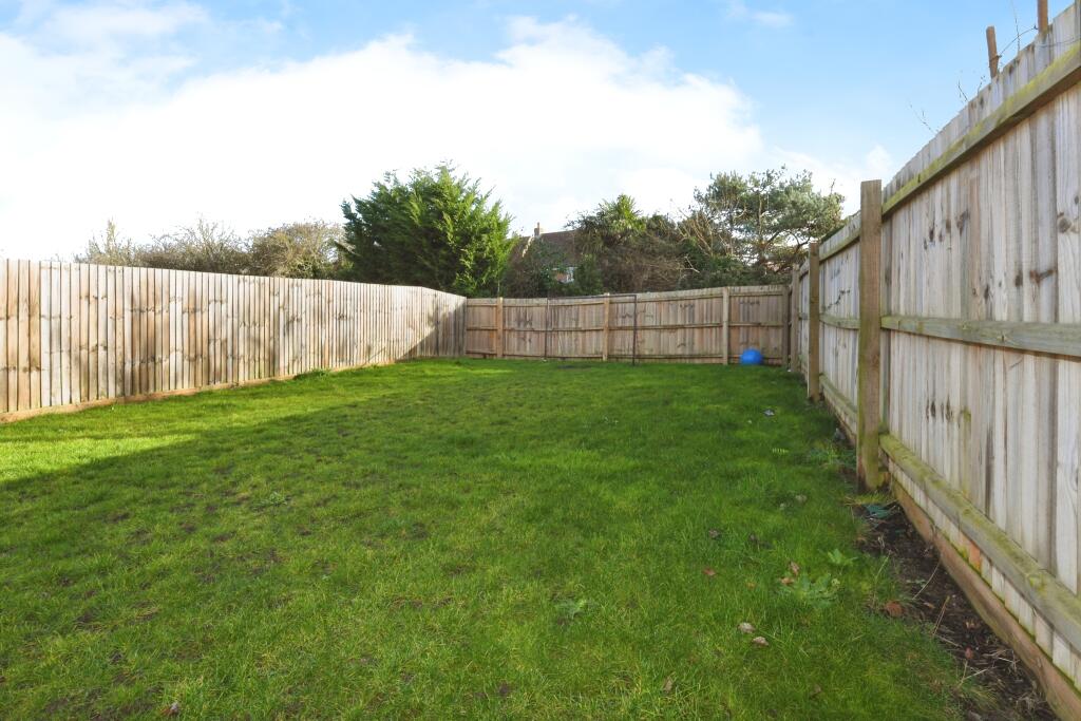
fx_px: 541
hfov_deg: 90.0
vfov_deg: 67.4
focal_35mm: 18
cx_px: 540
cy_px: 360
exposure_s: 1/125
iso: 800
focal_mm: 18
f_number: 20
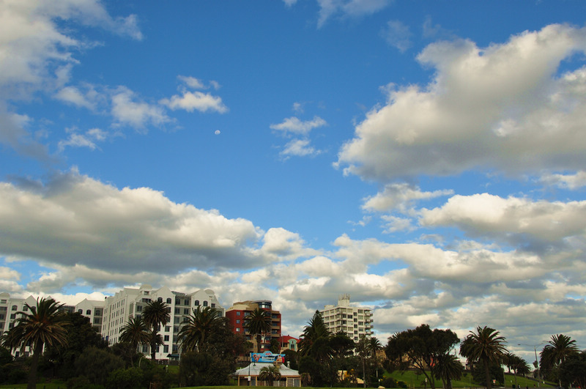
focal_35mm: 36
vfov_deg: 36.8
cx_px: 293
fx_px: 585
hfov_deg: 53.2
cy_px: 194
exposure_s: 1/500
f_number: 8
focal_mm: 24
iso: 200
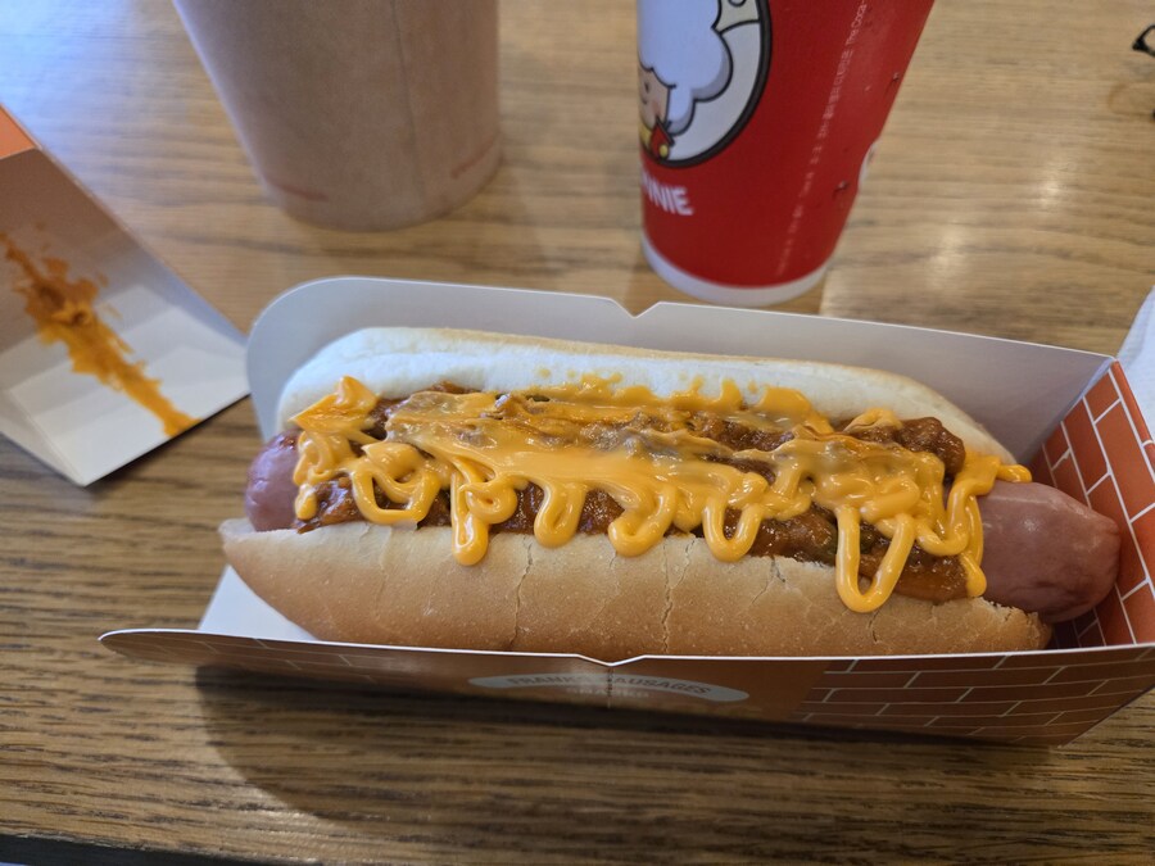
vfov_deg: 58.9
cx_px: 578
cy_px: 433
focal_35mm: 23
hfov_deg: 73.9
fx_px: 767
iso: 800
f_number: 1.8
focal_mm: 5.4
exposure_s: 1/120
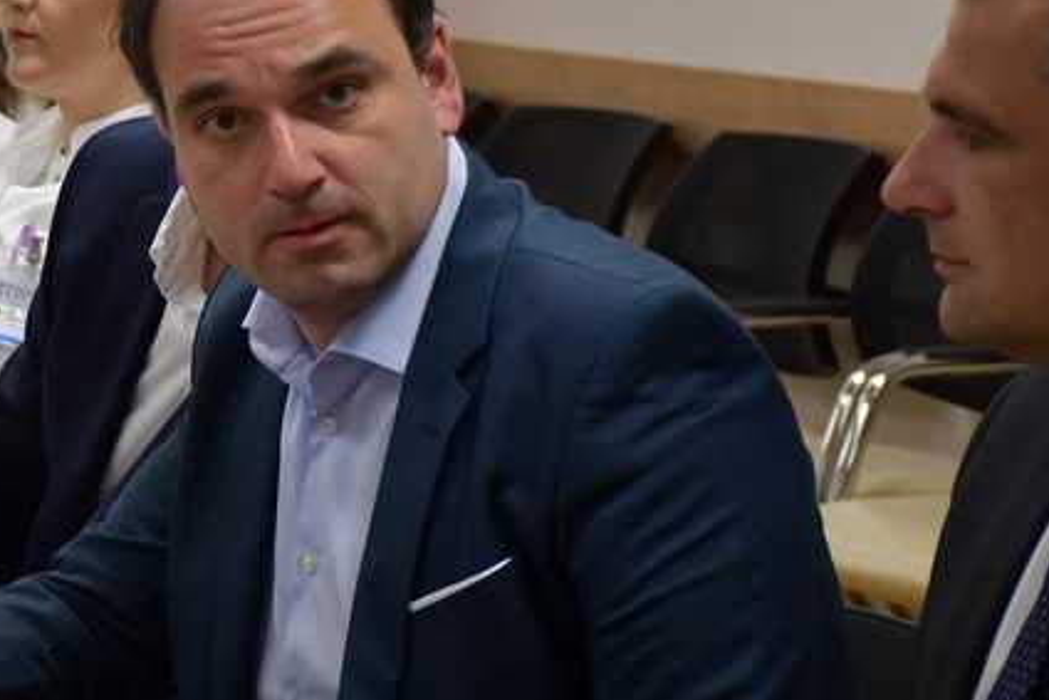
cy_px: 120
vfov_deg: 7.6
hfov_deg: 11.3
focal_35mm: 181
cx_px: 79
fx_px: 5276
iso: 1100
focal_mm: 50
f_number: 4.8
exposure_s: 1/125
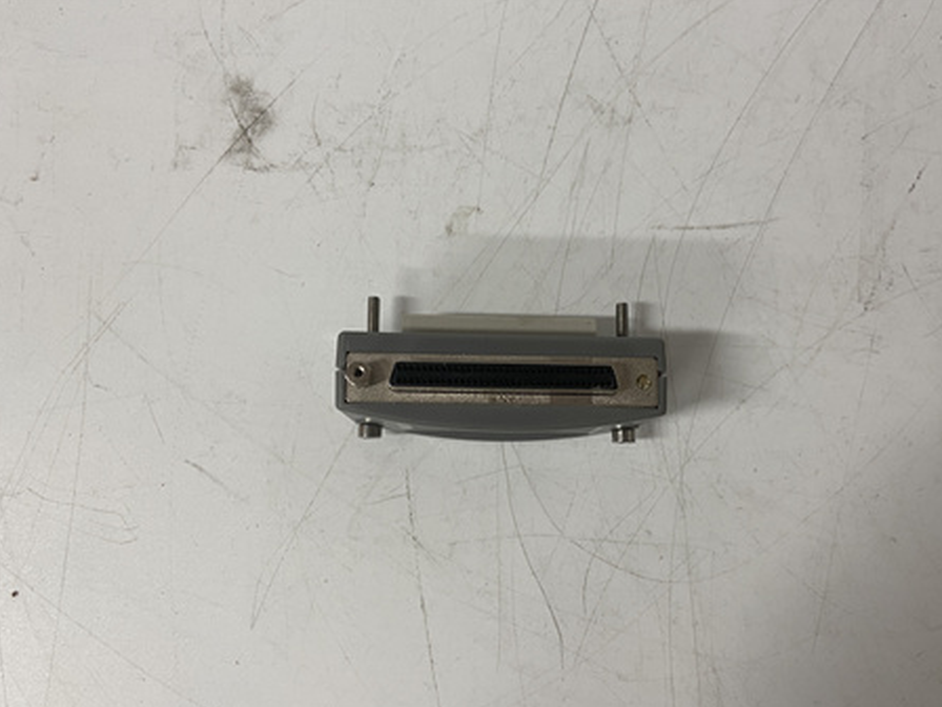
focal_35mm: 29
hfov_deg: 61.6
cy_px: 388
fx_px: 789
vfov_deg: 48.2
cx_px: 494
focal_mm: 4.25
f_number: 1.8
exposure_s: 1/50
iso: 64
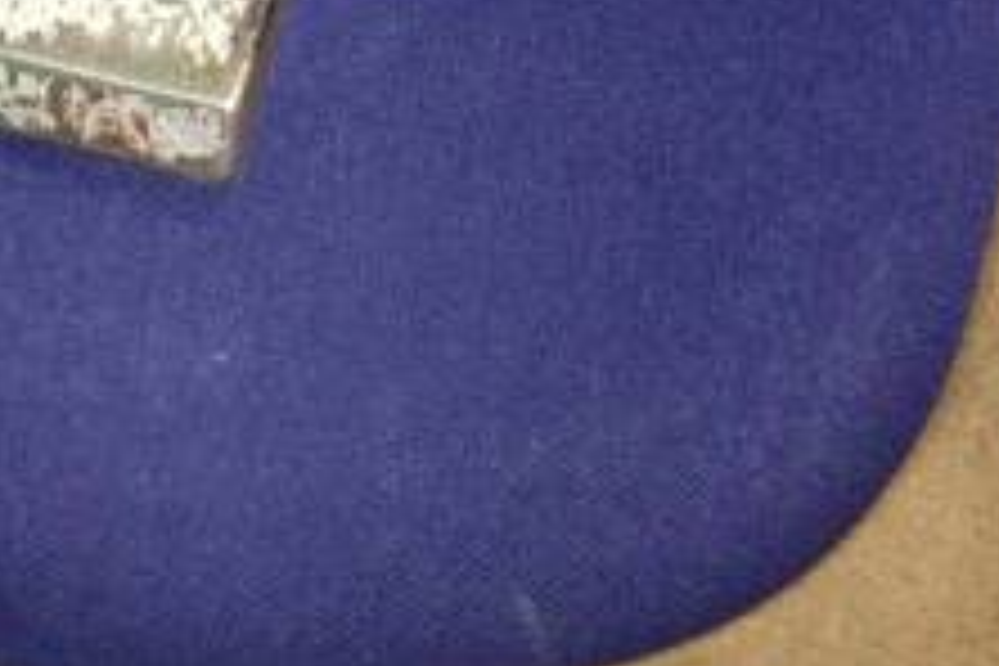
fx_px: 3413
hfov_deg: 16.4
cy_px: -799
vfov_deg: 10.1
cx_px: 104
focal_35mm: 123
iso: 320
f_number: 2.4
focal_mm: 4.28
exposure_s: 1/16
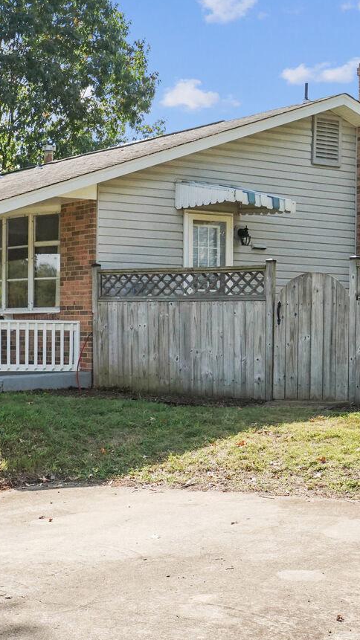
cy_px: 348
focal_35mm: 61
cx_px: -19
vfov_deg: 34.3
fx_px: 1036
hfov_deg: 19.0
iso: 800
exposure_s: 1/1250
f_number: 9
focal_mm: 29
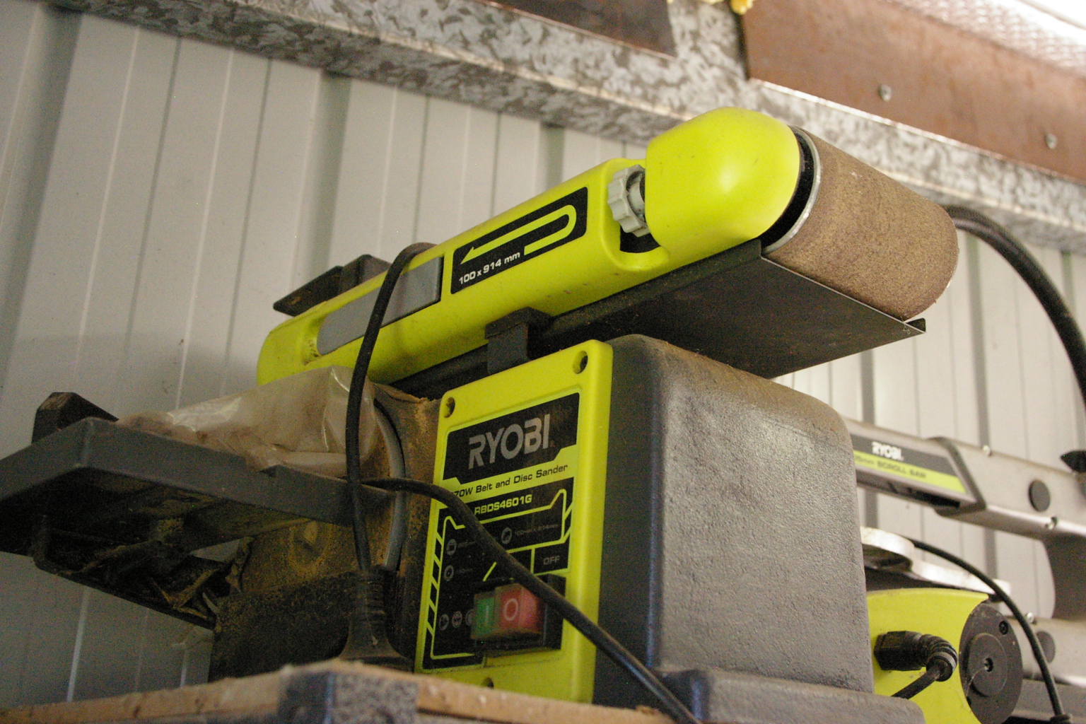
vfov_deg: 29.9
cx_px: 543
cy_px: 362
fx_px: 1357
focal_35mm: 45
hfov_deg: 43.6
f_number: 6.7
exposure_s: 1/90
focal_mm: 30
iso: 3200
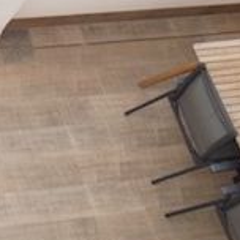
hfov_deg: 17.5
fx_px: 643
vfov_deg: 19.4
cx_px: -182
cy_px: -77
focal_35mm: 82
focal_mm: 3.6
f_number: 2.8
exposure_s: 1/500
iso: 80
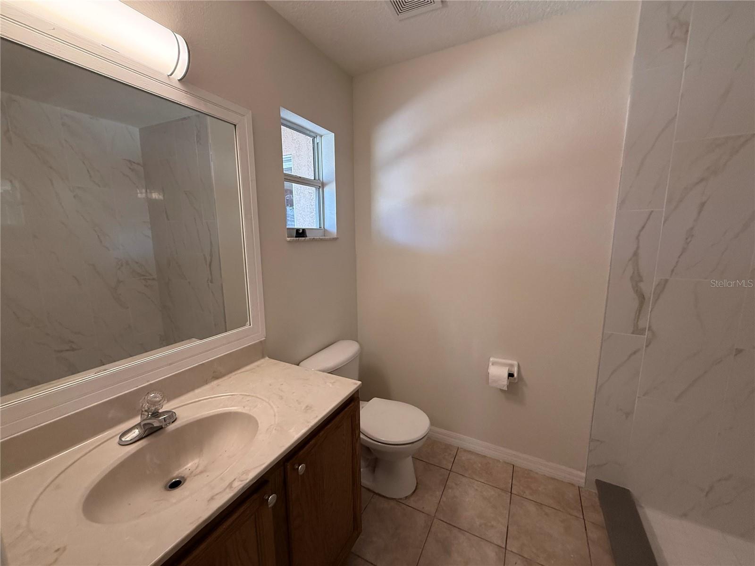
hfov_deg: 102.1
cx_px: 378
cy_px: 283
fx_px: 305
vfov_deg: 85.7
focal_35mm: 14
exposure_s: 1/120
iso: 320
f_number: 2.2
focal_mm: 2.22
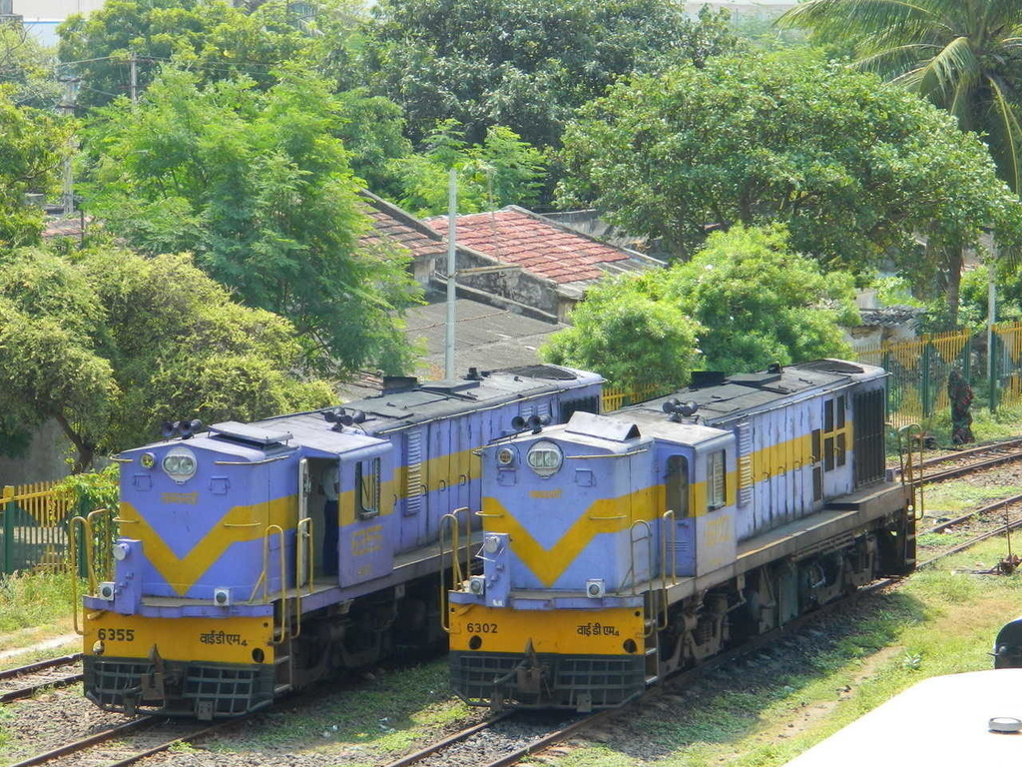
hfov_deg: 13.2
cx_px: 511
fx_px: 4429
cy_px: 384
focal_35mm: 150
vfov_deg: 9.9
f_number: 4.9
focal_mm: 27
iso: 80
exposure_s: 1/160
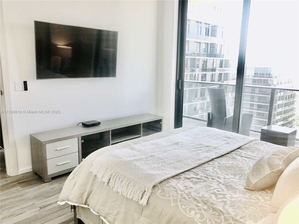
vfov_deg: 49.7
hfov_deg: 63.4
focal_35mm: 28
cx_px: 150
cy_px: 112
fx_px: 242
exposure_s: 1/60
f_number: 1.8
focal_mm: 3.99
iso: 20
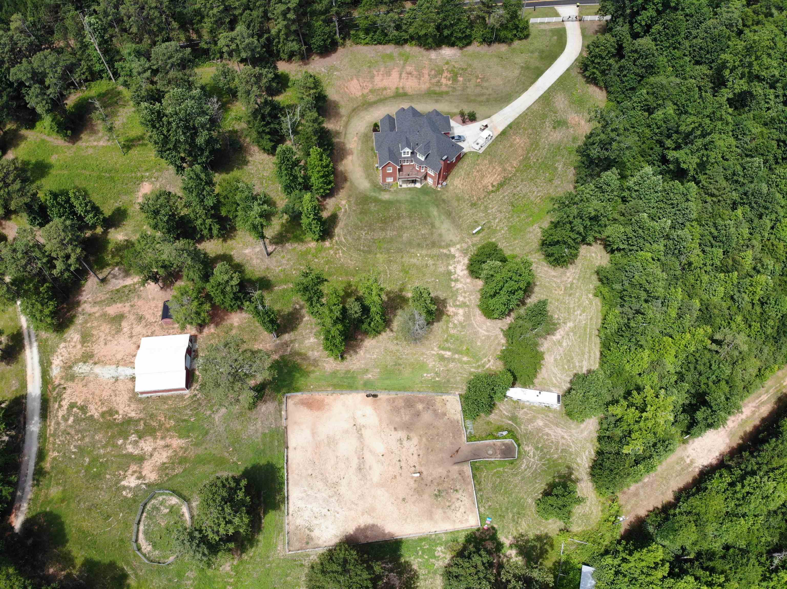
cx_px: 394
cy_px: 294
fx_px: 545
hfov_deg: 71.6
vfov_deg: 56.8
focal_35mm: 24
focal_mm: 4.5
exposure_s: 1/435
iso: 100
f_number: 2.8
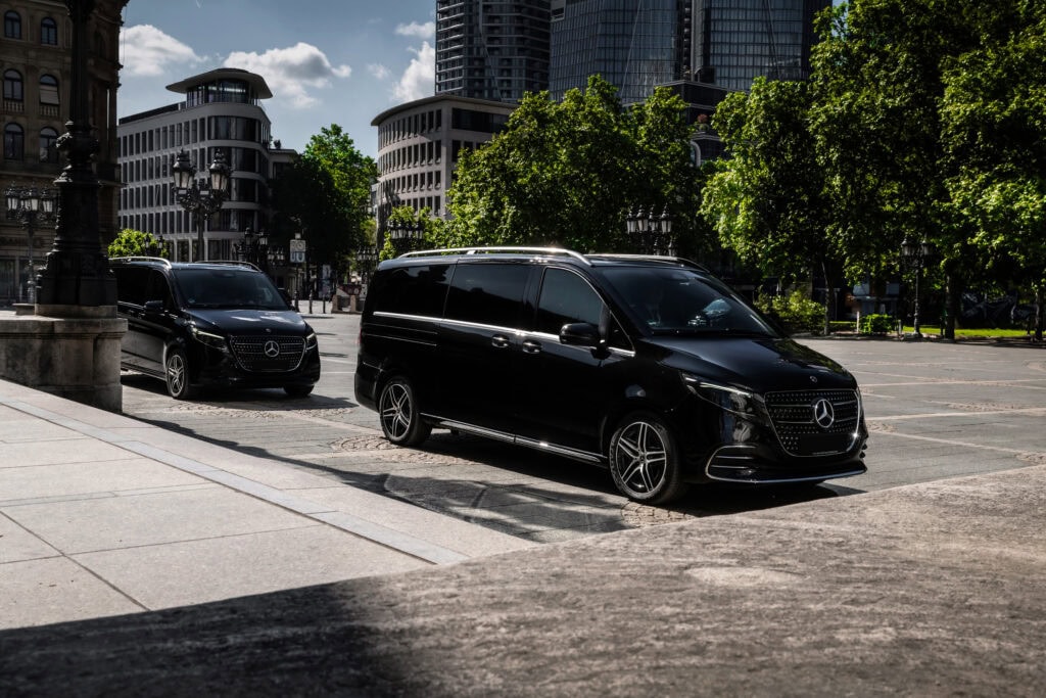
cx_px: 523
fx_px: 1104
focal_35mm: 38
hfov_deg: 50.7
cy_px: 349
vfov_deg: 35.1
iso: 250
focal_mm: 38
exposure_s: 1/320
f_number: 9
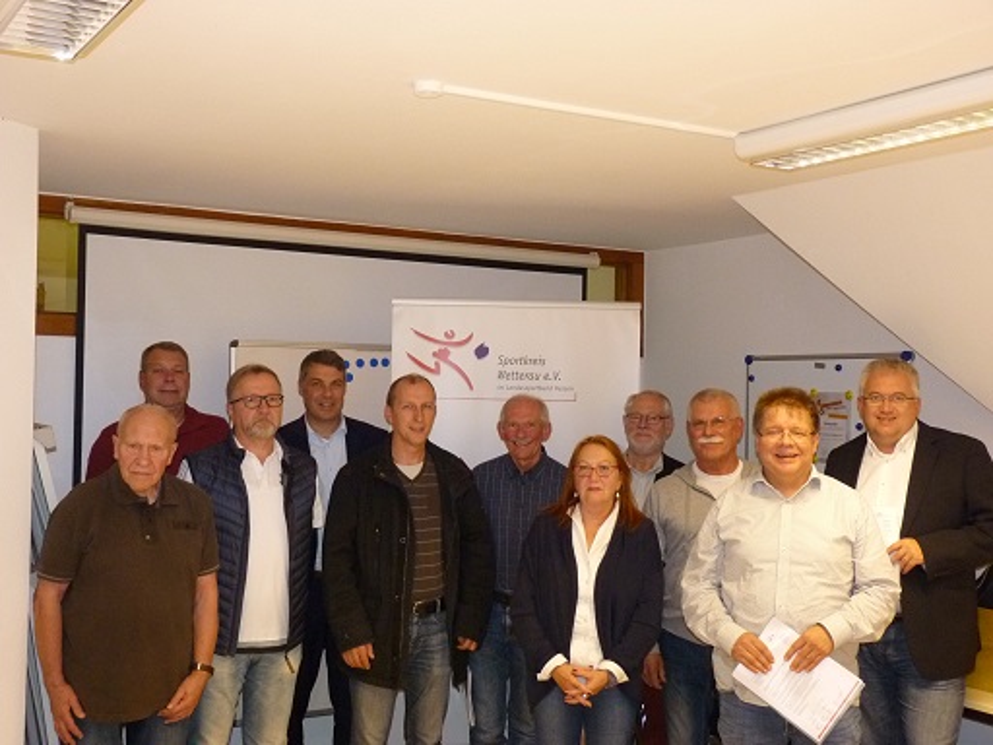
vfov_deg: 34.3
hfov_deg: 44.8
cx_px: 496
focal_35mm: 42
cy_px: 372
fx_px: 1205
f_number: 3
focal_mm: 7.4
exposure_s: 1/30
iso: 400
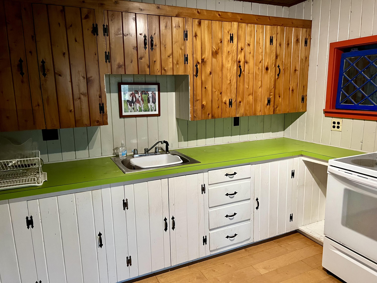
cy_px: 142
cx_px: 188
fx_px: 283
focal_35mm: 26
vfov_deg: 53.1
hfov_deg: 67.3
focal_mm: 5.7
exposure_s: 1/60
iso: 320
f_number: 1.5
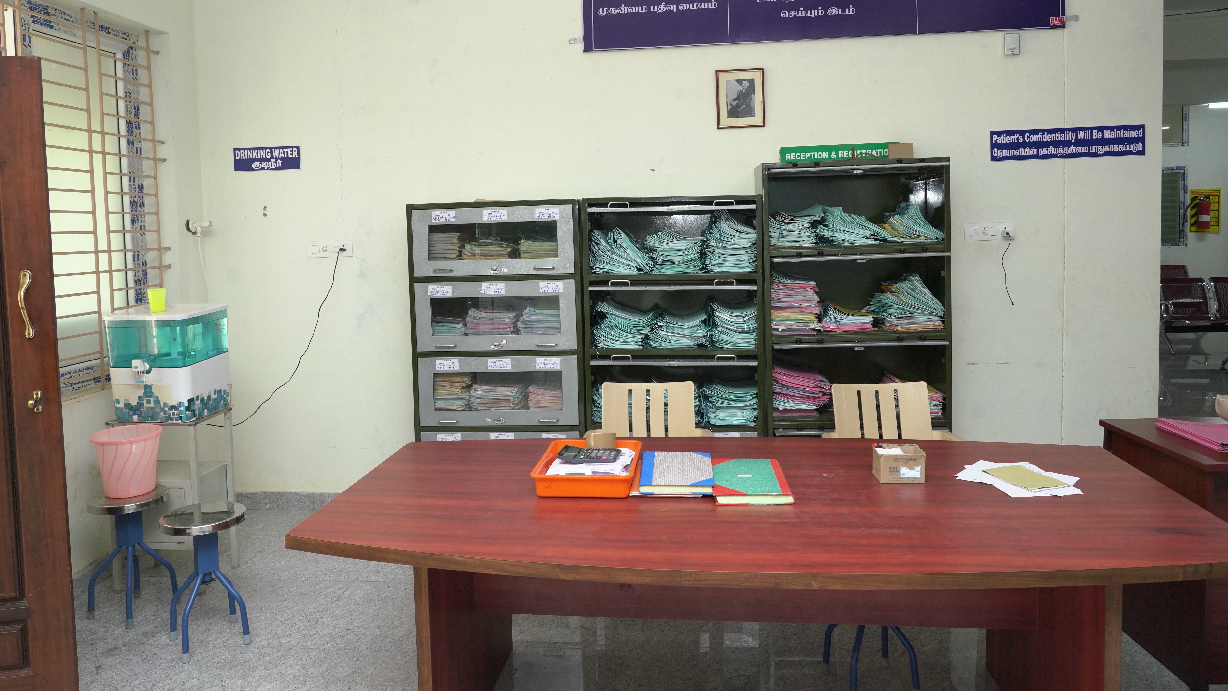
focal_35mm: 26
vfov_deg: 44.1
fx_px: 847
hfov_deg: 71.9
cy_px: 270
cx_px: 602
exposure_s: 1/100
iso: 2500
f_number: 8
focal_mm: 24
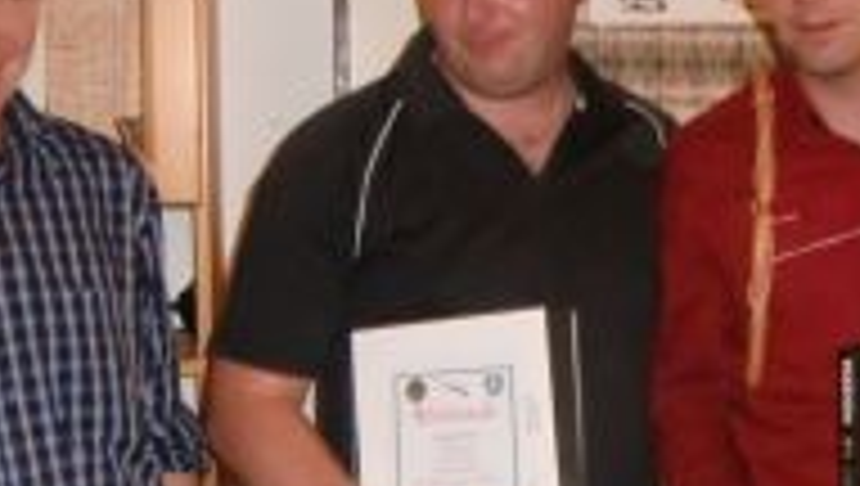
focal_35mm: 82
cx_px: 738
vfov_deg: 14.8
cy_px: 261
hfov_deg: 25.2
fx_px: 1872
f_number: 3.2
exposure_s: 1/50
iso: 400
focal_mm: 4.3
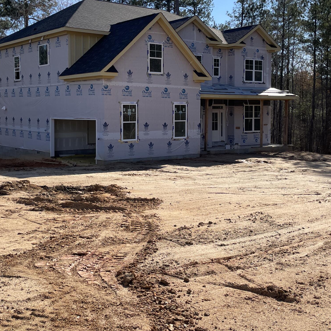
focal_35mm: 46
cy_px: 132
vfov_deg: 36.7
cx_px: 146
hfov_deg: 36.7
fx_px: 498
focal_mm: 4.2
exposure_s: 1/2747
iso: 32
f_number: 1.6
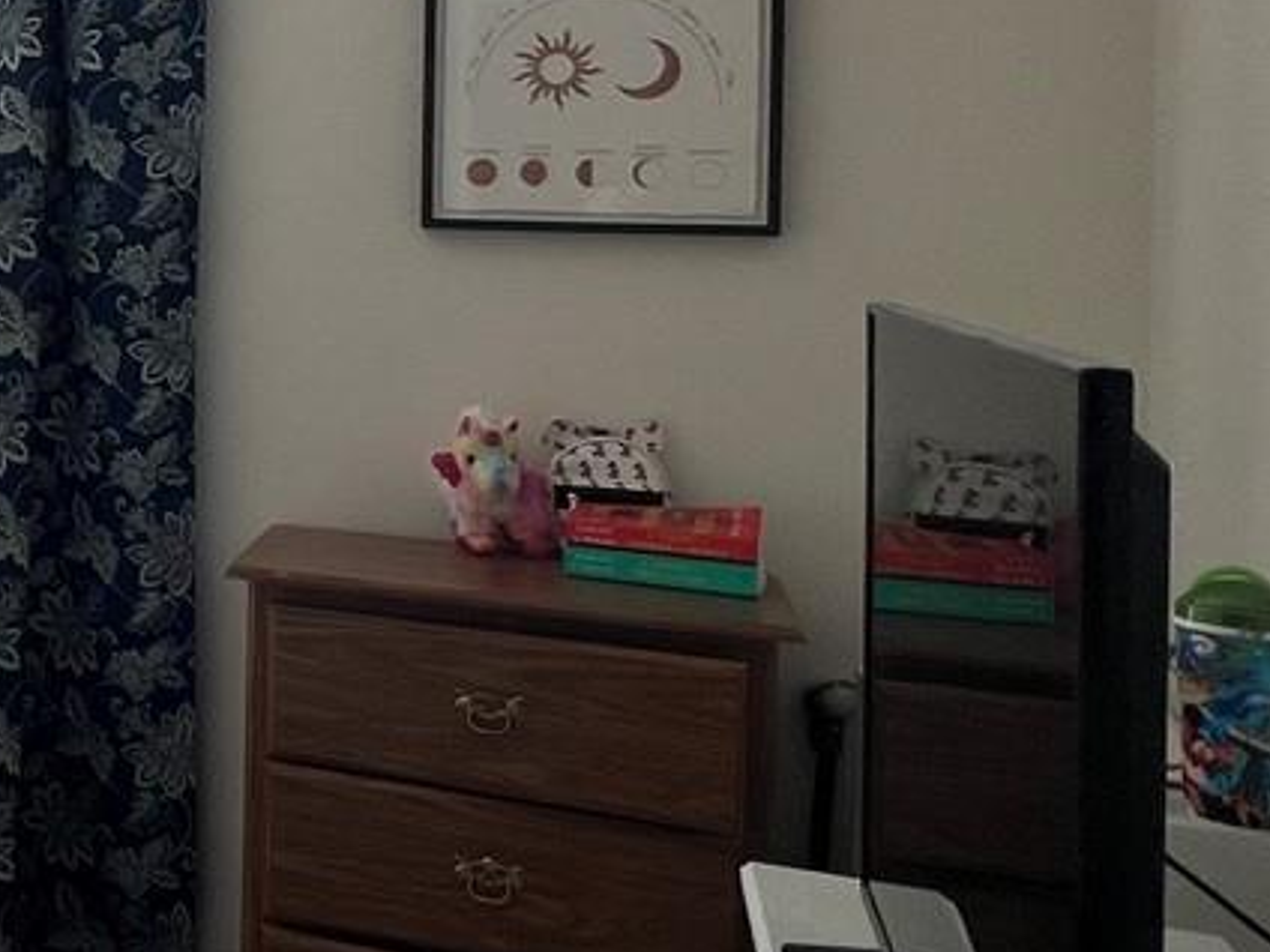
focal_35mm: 49
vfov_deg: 29.0
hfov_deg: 28.6
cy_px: 177
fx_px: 1798
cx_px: -527
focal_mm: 1.57
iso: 32
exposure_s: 1/292
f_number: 1.8
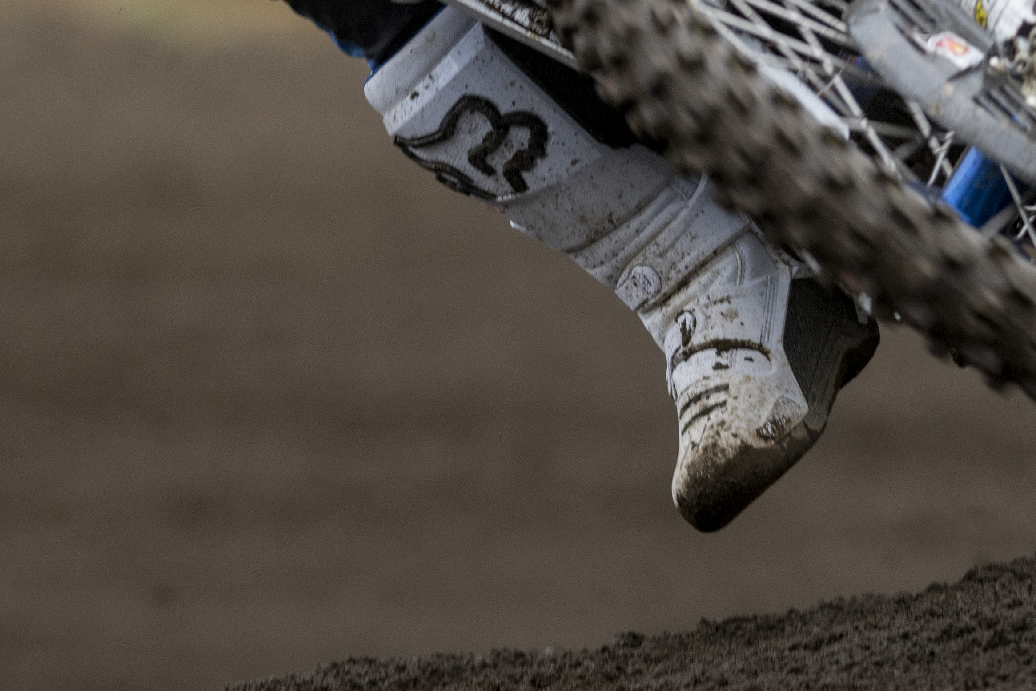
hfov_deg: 1.9
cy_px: -361
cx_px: 765
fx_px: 30586
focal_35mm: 1063
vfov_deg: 1.3
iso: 400
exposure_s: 1/1000
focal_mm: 300
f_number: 4
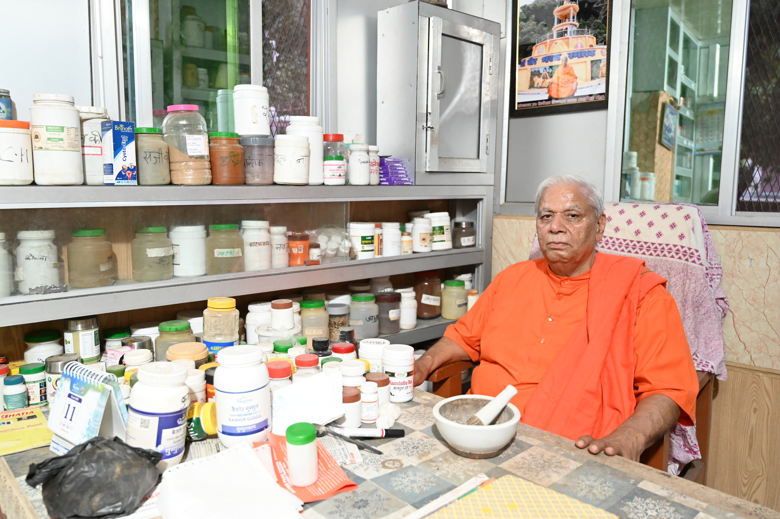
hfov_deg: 64.6
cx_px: 390
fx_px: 617
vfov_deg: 45.6
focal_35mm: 28
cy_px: 260
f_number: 4
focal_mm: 28.5
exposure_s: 1/60
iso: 5600
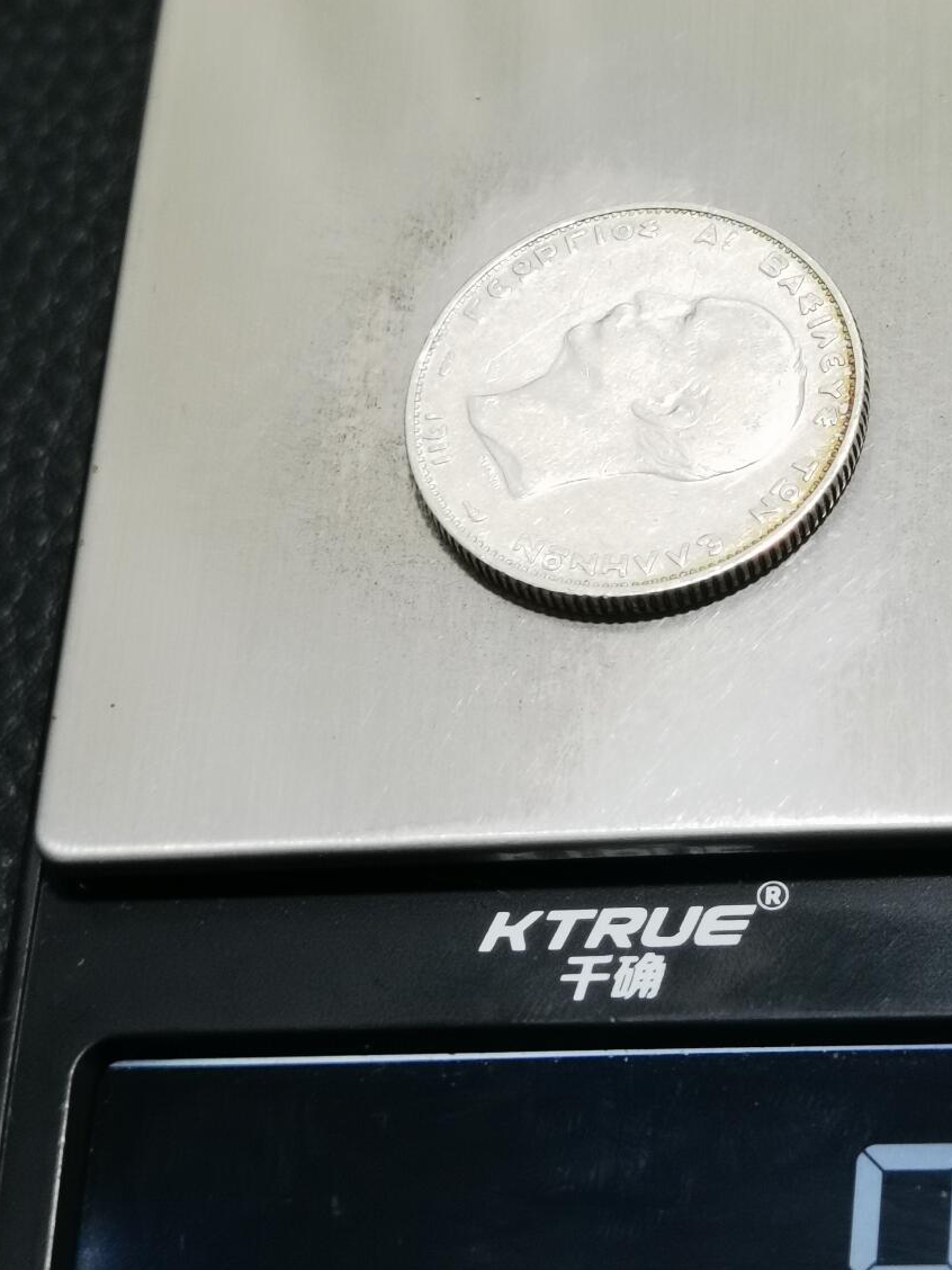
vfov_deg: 23.5
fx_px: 3044
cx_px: 692
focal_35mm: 83
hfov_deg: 17.7
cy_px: 503
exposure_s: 1/100
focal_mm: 6.67
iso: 160
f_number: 1.9
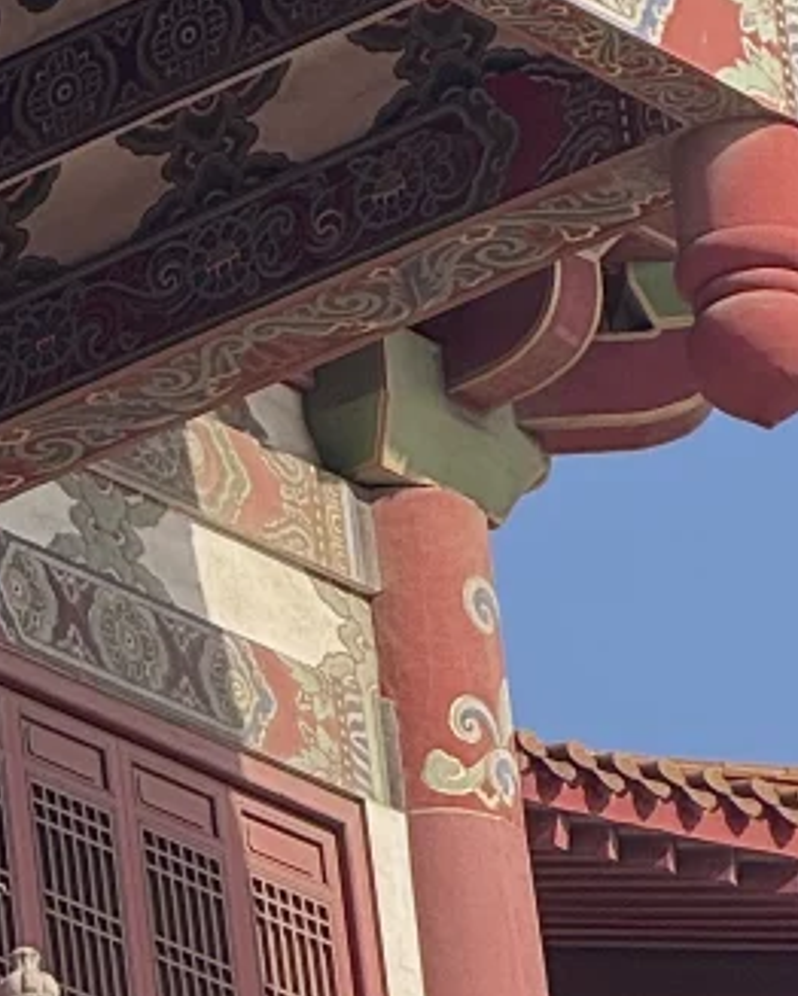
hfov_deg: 3.0
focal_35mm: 516
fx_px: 15219
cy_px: -445
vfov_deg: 3.7
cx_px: -573
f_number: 2.8
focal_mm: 15.66
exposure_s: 1/926
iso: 50
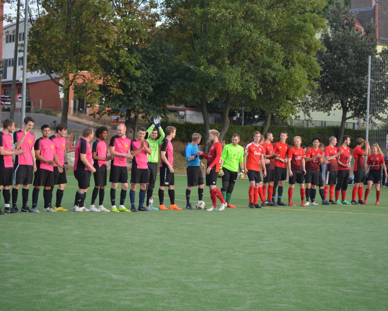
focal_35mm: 94
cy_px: 156
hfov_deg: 20.5
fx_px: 1075
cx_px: 209
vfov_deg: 16.4
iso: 900
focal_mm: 55
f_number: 4
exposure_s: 1/500
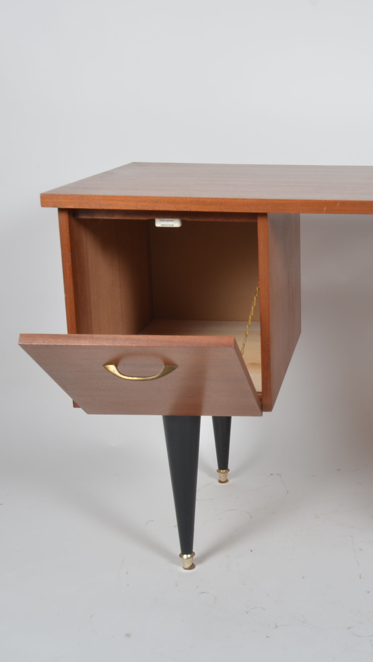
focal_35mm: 57
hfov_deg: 20.4
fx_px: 1002
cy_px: 331
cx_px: 373
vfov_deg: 36.6
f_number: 11
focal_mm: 24
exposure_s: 1/125
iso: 100
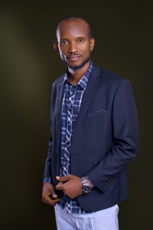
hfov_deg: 25.5
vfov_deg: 37.5
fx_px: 338
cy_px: 112
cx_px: 79
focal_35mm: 53
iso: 160
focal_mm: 50
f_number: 6.3
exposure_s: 1/125
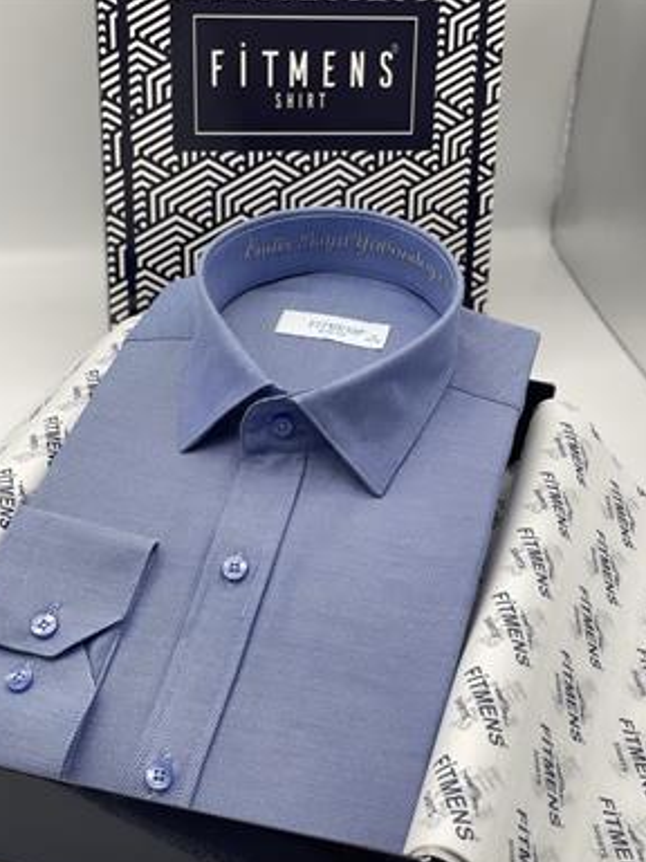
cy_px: 455
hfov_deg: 26.1
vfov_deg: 34.3
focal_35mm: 56
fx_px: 1393
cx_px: 321
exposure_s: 1/100
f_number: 2
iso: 32
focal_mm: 6
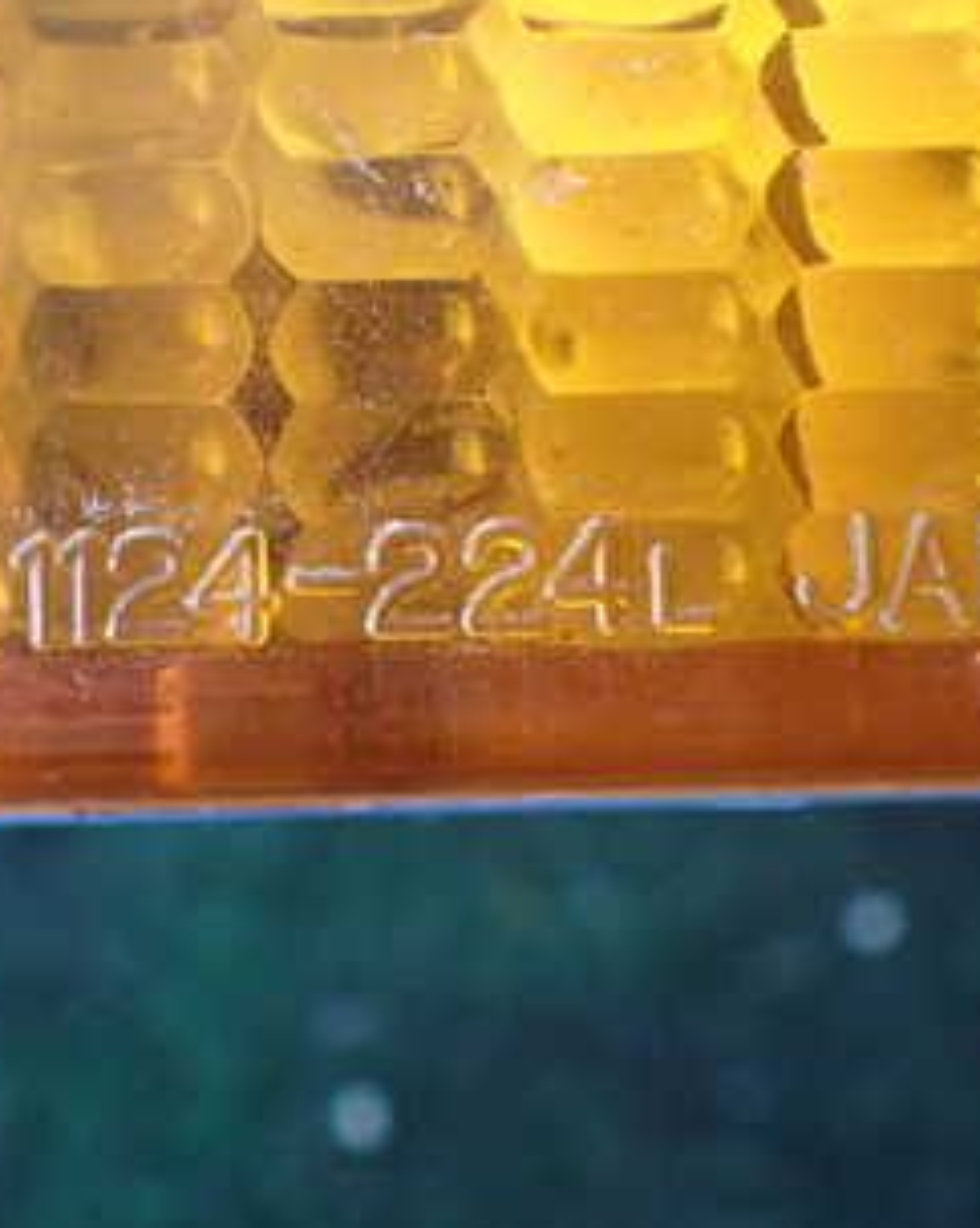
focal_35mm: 58
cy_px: 478
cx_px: 312
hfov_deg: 26.0
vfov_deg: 32.4
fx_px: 2105
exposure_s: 1/125
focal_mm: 5.4
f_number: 2.3
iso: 400
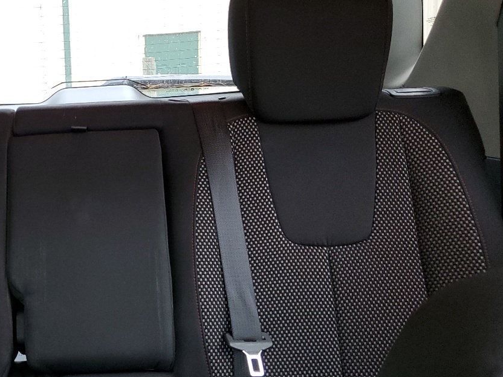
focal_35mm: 50
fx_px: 727
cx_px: 43
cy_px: 197
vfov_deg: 29.1
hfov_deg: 35.7
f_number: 1.5
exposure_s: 1/60.2
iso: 112
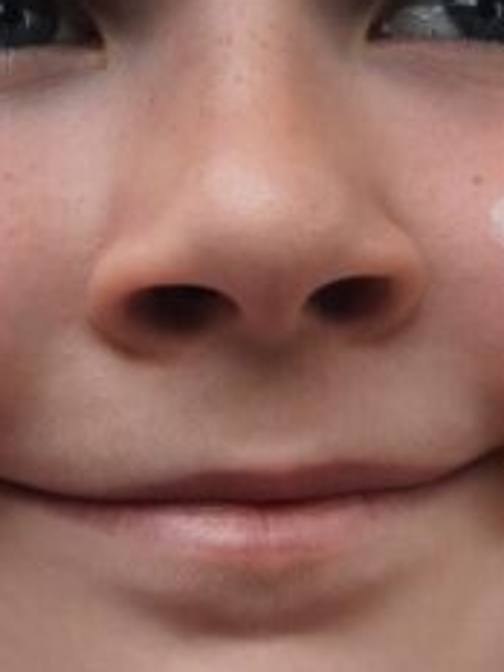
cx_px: 385
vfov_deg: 18.5
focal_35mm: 106
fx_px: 2058
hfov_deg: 13.9
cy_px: 353
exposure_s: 1/350
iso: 25
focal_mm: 5.23
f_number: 1.8
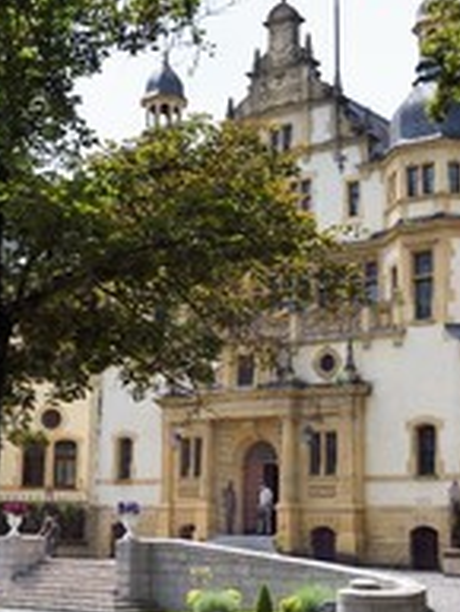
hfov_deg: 21.9
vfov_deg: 28.9
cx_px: 213
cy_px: 257
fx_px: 1186
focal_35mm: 67
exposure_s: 1/200
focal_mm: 32
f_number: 11
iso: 200
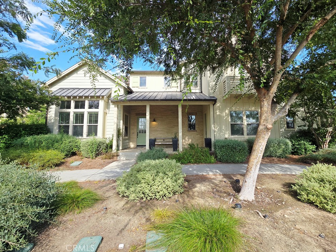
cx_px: 178
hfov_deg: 102.0
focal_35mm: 14
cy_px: 117
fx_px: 136
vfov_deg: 85.5
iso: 50
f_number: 2.2
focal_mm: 2.2
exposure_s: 1/833
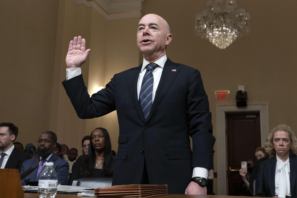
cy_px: 99
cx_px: 148
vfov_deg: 35.1
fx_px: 313
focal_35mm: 38
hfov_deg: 50.7
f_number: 5.6
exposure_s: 1/320
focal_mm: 38
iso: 2000
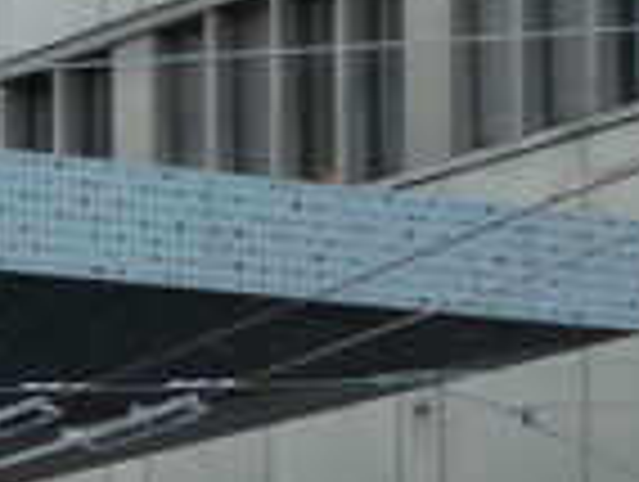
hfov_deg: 5.8
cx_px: -1296
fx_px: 5843
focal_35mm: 316
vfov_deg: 4.6
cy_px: 1333
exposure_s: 1/125
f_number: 3.2
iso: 100
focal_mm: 7.4
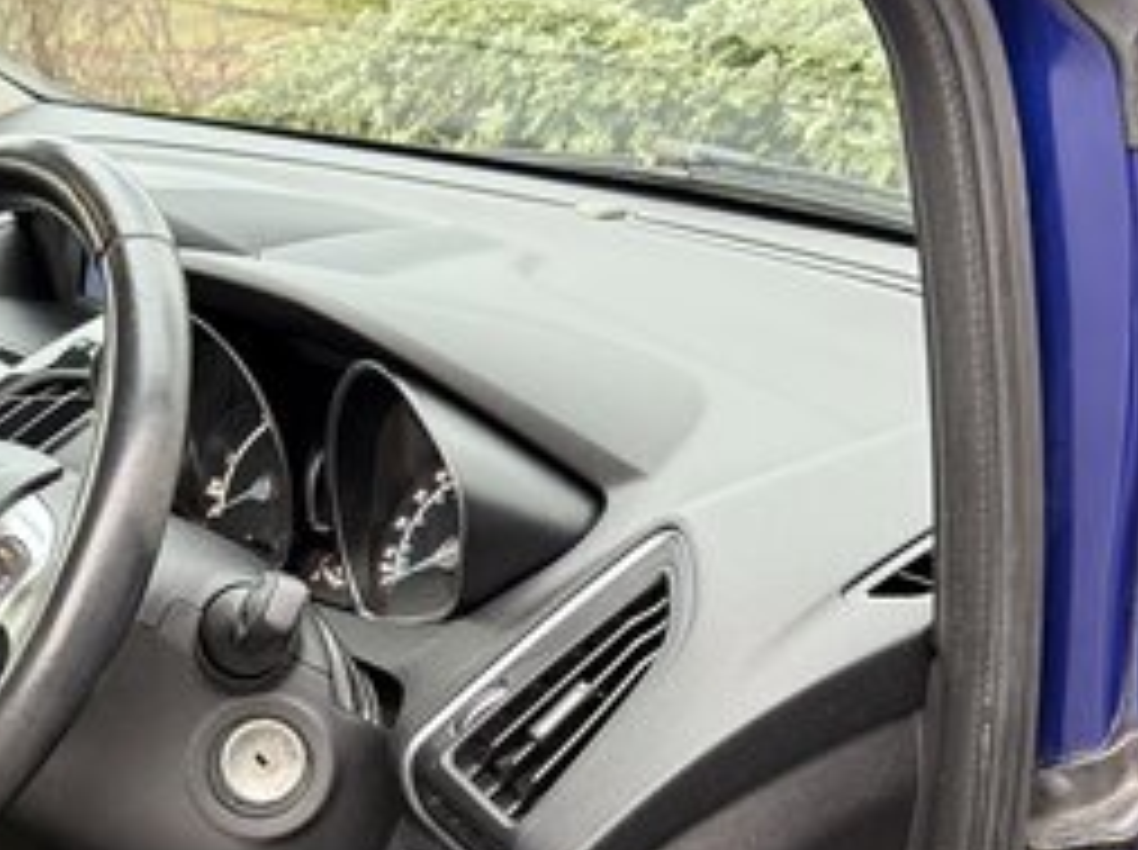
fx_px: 2495
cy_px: 962
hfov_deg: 24.2
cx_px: -72
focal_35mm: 76
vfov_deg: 18.5
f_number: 1.78
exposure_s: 1/60
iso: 200
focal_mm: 6.76
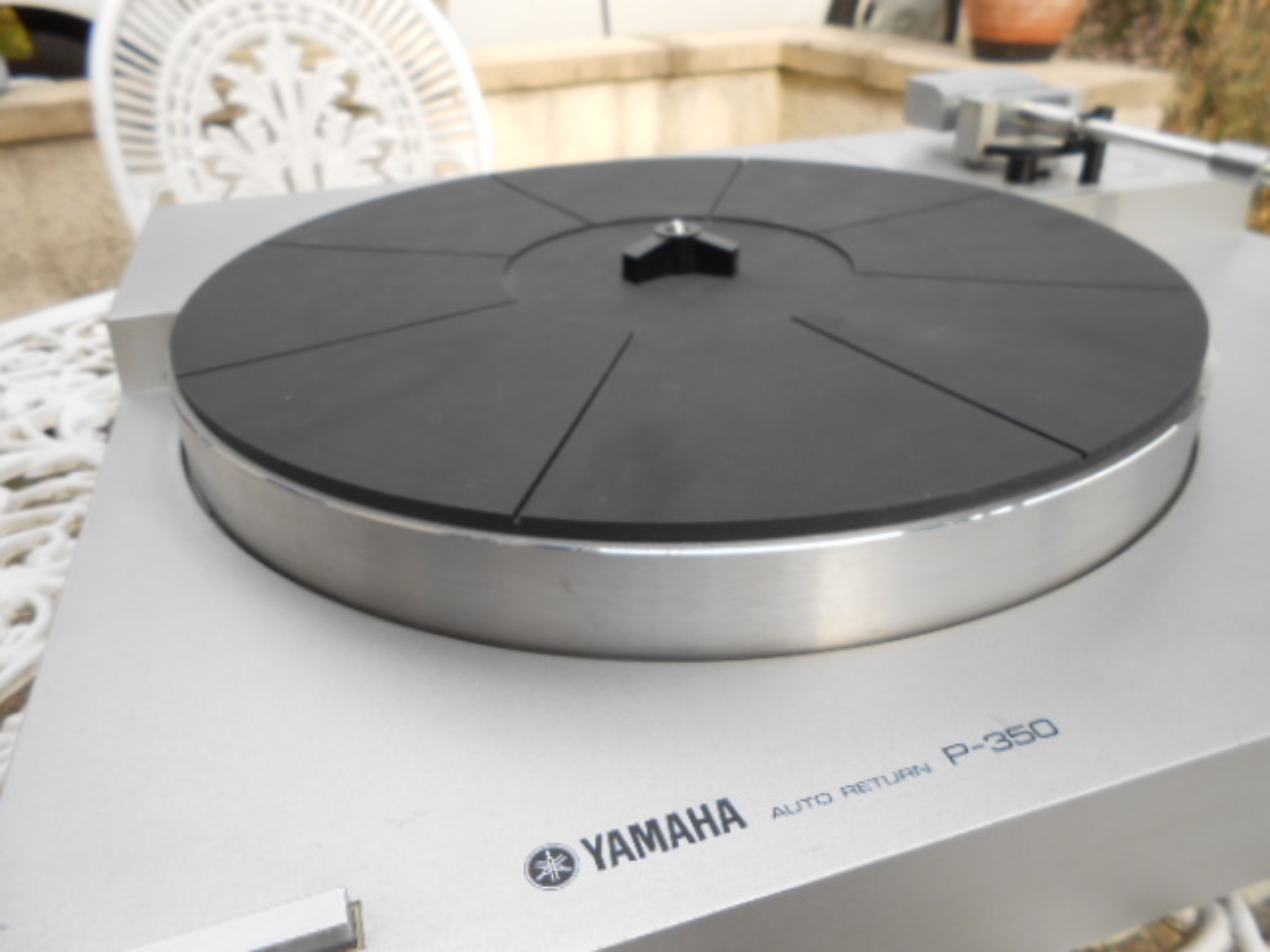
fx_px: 954
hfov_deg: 67.3
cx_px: 635
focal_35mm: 26
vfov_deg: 53.1
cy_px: 476
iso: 100
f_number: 3.5
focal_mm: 4.6
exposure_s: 1/250
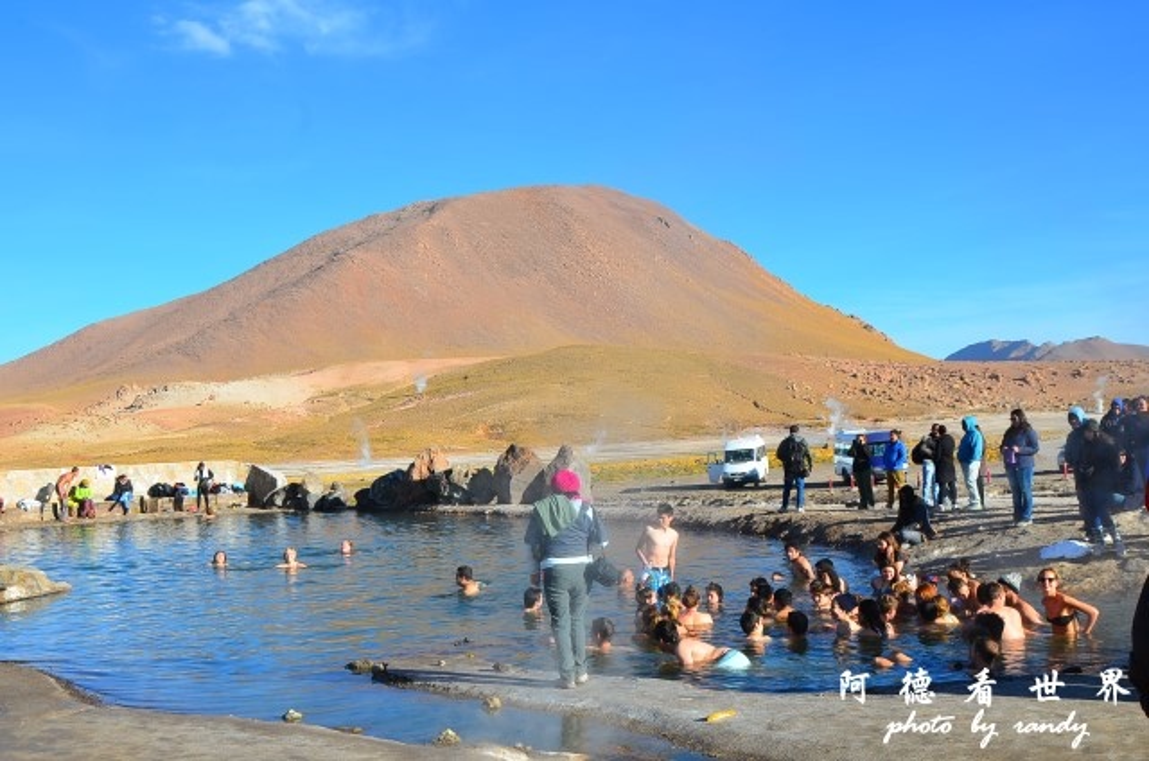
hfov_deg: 46.5
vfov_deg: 31.8
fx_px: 1338
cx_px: 574
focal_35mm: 42
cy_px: 380
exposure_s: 1/80
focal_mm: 28
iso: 100
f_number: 11
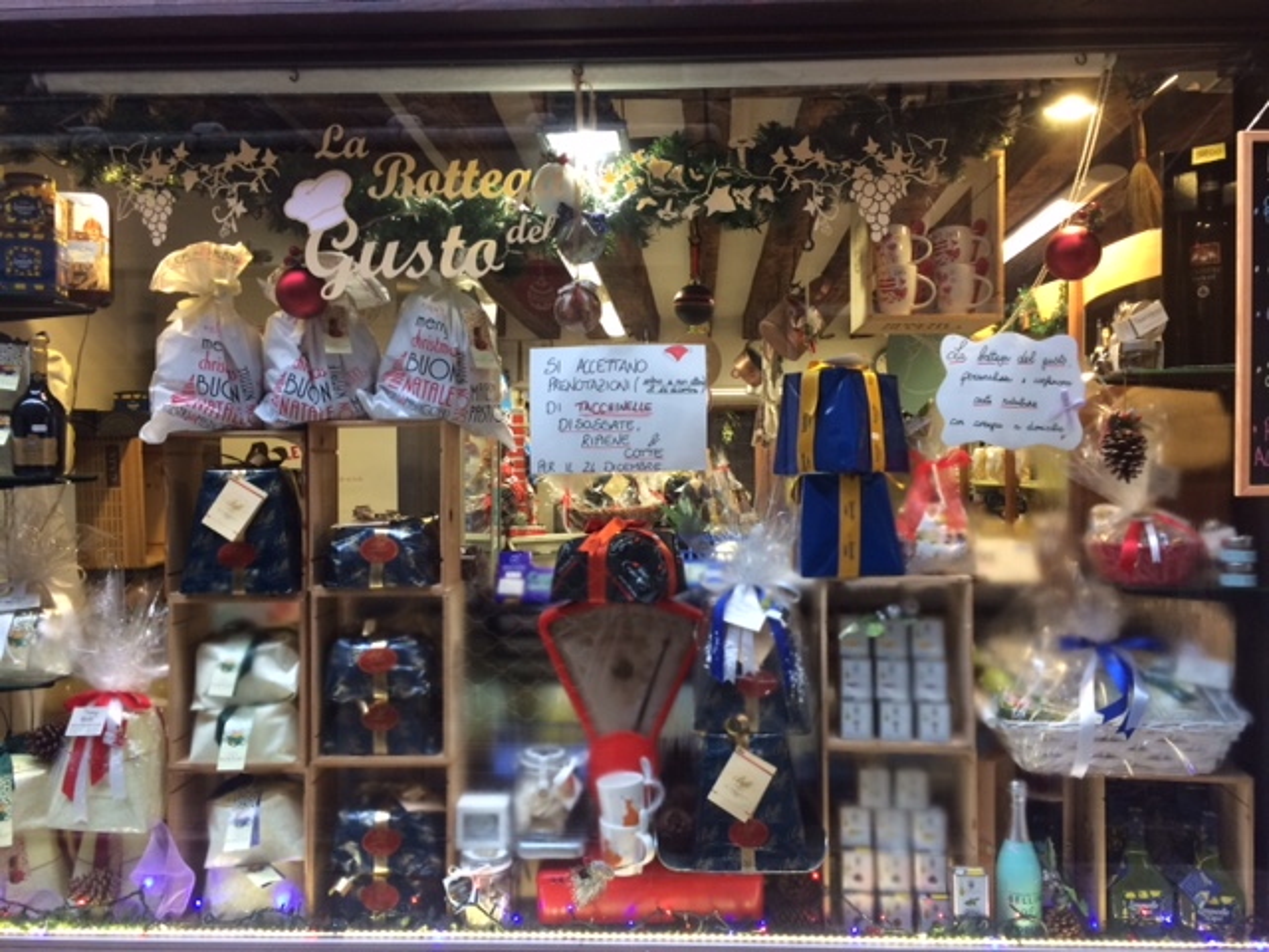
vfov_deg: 48.2
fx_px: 1063
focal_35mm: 29
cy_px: 476
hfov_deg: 61.7
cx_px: 634
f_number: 2.2
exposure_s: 1/33
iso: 64
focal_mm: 4.15
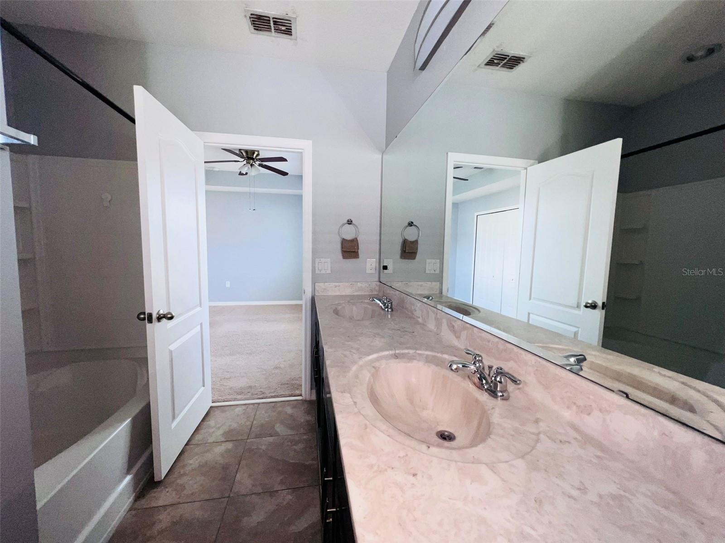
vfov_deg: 89.9
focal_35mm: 13
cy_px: 272
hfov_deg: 106.2
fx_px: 272
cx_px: 362
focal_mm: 1.57
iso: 50
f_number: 1.8
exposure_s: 1/122
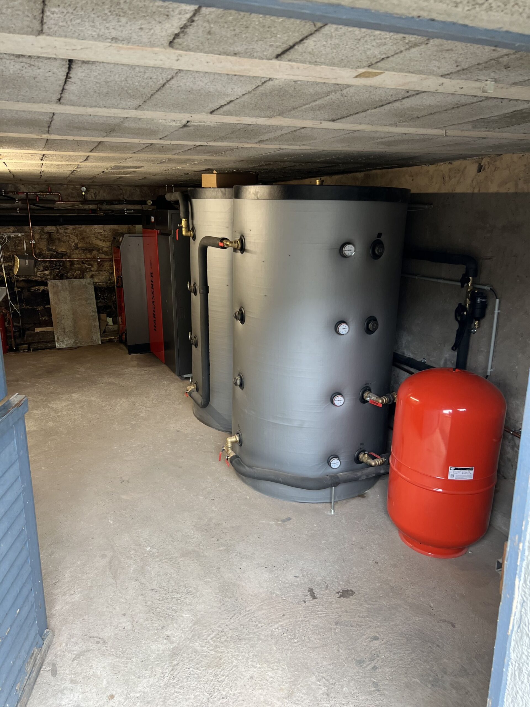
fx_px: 531
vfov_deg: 67.3
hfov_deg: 53.1
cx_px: 265
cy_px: 354
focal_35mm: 26
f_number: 1.5
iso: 125
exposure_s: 1/100
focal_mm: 5.7
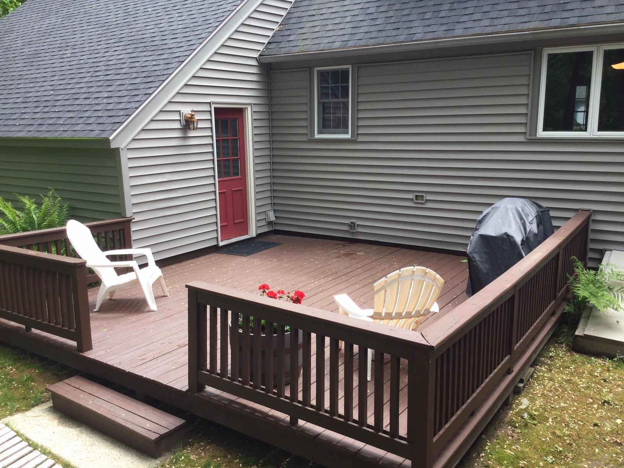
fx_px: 559
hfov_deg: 58.4
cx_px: 312
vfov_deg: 45.4
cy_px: 234
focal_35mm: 31
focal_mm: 3.3
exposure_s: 1/207
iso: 25
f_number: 2.4
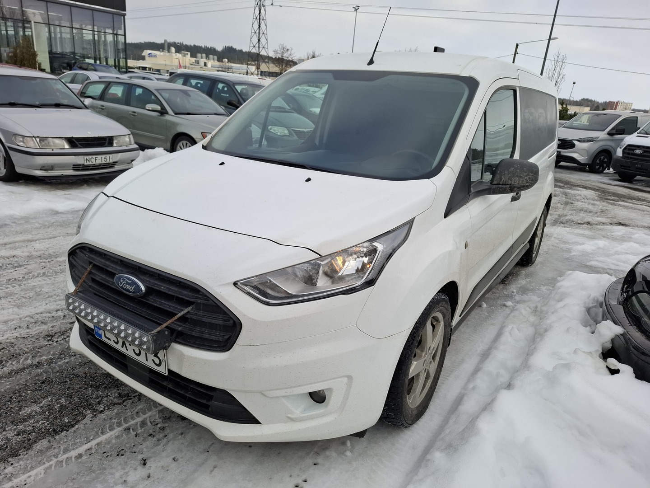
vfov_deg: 58.9
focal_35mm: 23
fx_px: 432
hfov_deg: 73.9
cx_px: 325
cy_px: 244
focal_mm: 5.54
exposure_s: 1/664
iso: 50
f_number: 1.8
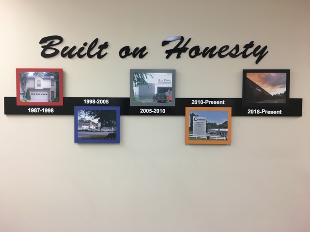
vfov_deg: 48.2
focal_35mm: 29
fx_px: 260
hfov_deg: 61.7
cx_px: 155
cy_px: 116
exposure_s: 1/30
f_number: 2.2
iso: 50
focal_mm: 4.15
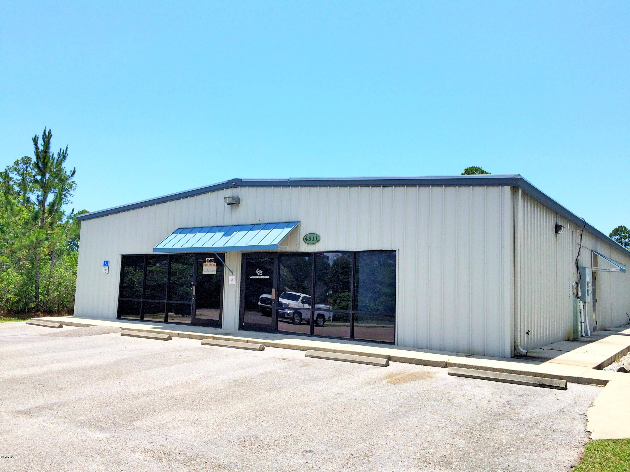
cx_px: 315
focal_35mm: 29
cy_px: 236
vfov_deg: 48.2
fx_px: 528
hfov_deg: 61.7
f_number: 2.2
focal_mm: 4.15
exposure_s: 1/2053
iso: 32
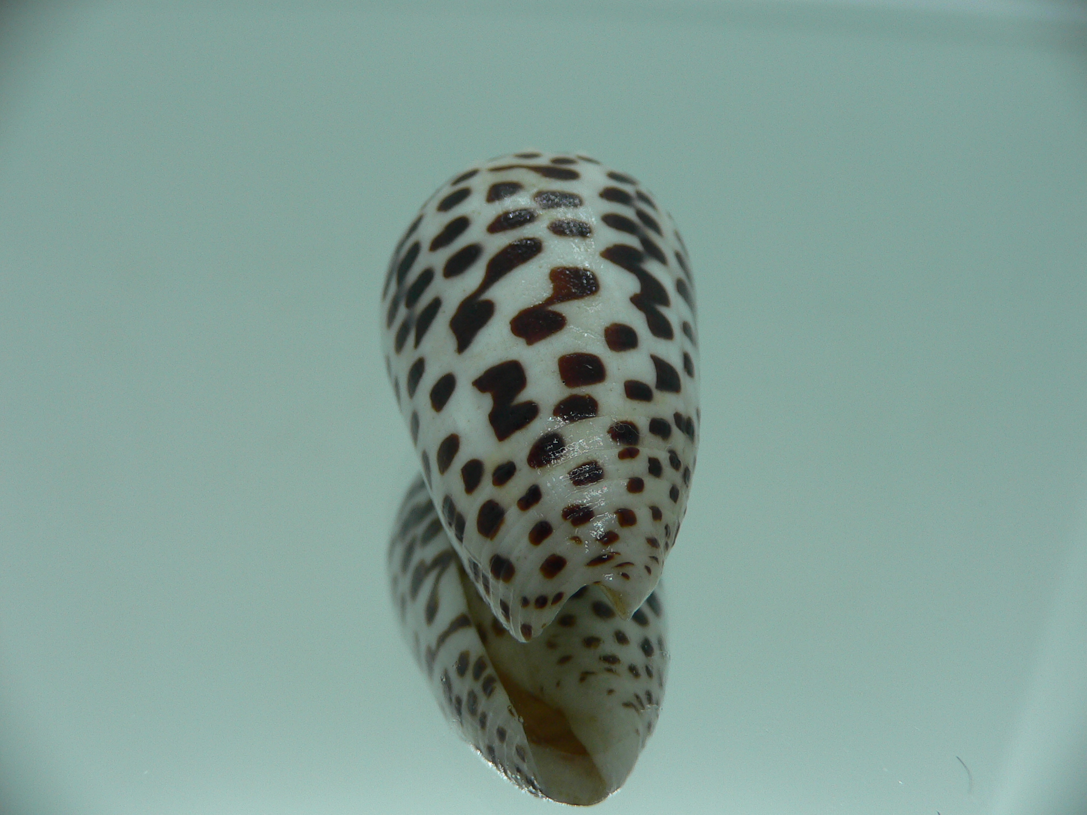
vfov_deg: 40.7
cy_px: 408
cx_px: 544
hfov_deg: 52.6
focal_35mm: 35
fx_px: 1099
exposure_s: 1/80
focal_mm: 4.6
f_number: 2.8
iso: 80
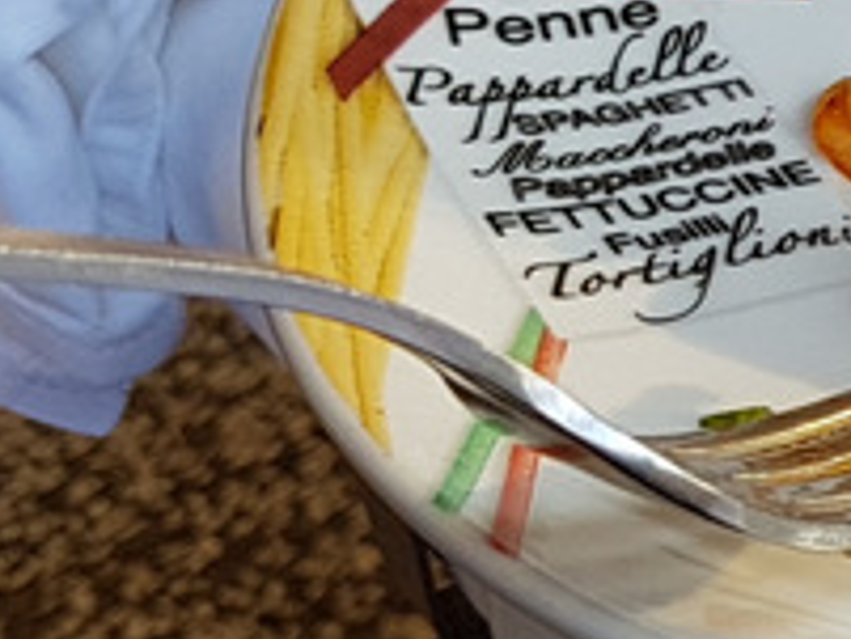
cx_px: 2117
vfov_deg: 9.6
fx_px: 3813
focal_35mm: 155
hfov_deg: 10.7
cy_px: 296
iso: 40
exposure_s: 1/100
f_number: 1.7
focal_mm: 4.2
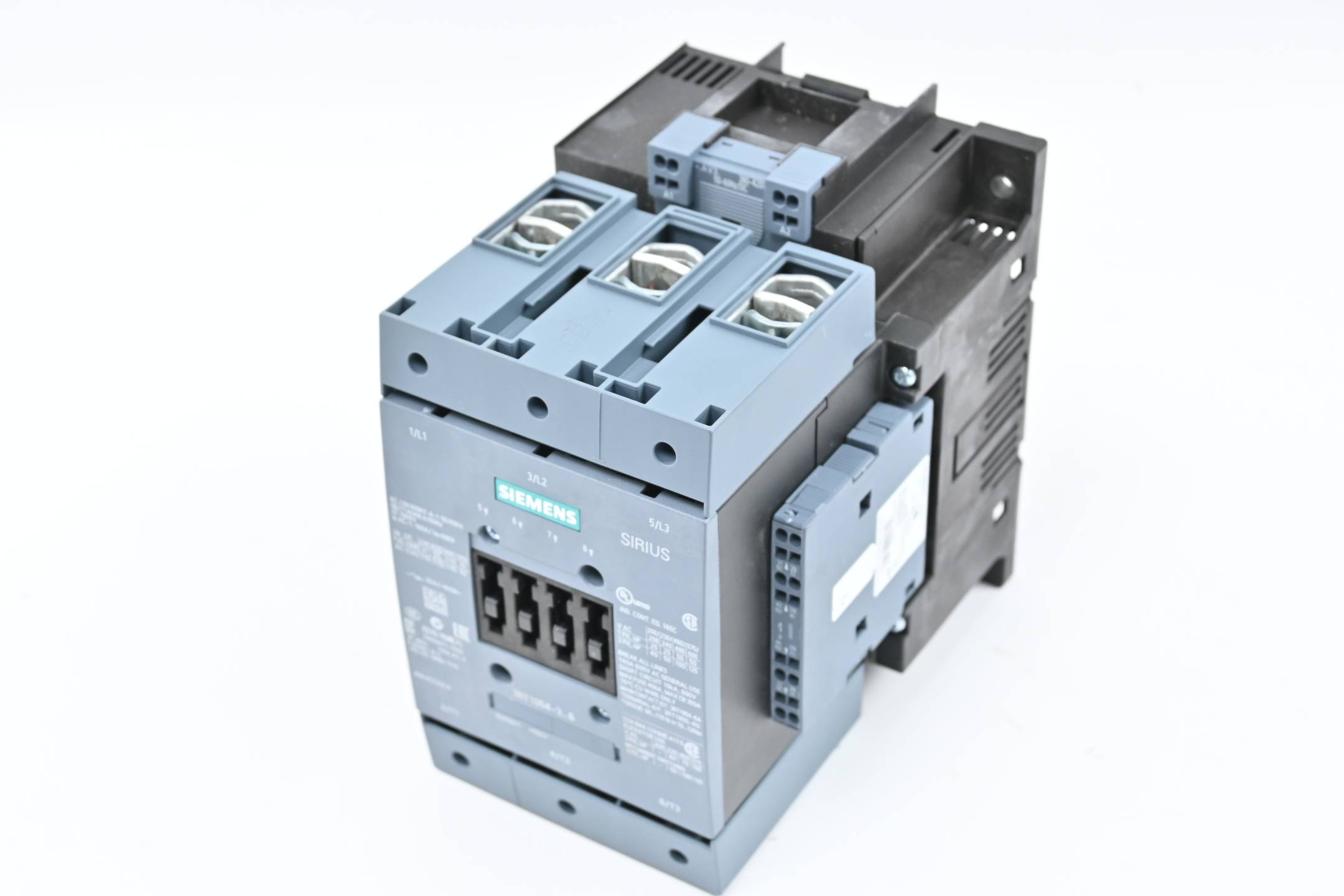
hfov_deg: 33.4
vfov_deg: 22.6
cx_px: 672
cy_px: 448
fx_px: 2240
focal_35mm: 60
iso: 640
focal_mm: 40
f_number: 5.6
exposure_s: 1/60
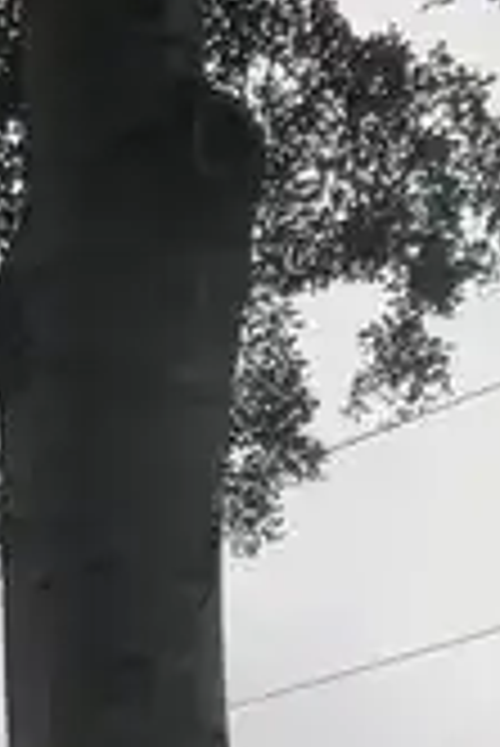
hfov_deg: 8.6
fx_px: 2910
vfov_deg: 13.4
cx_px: -869
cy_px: 1274
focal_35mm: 140
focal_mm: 3.99
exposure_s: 1/798
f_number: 1.8
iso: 20
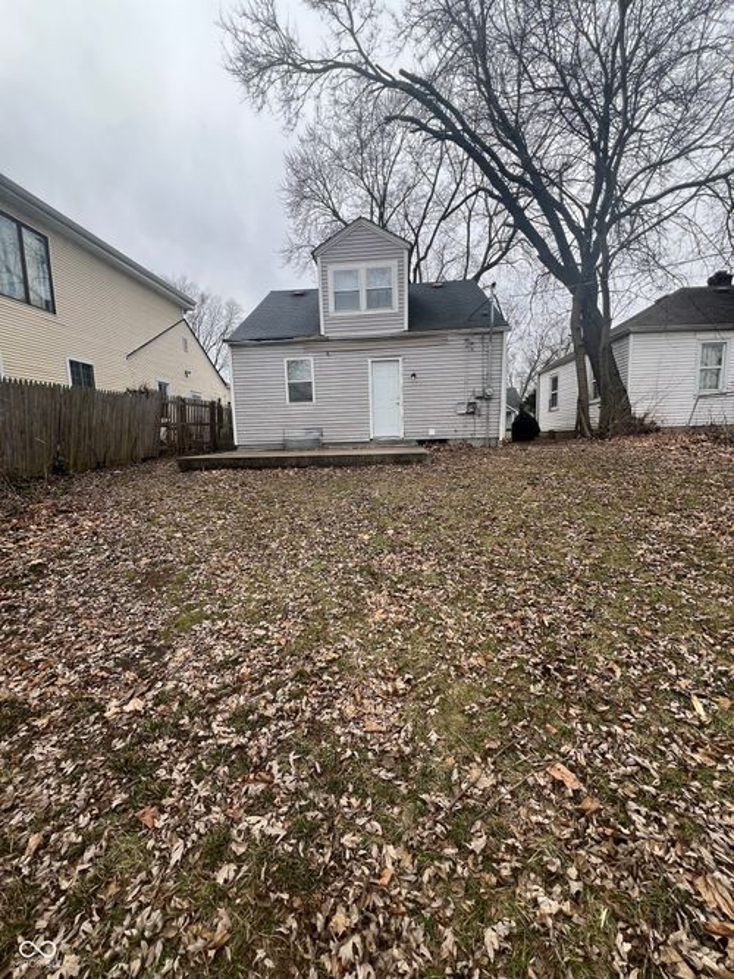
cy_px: 490
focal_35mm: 13
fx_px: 368
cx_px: 367
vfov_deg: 106.2
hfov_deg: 89.9
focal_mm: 1.57
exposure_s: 1/359
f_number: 1.8
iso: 32
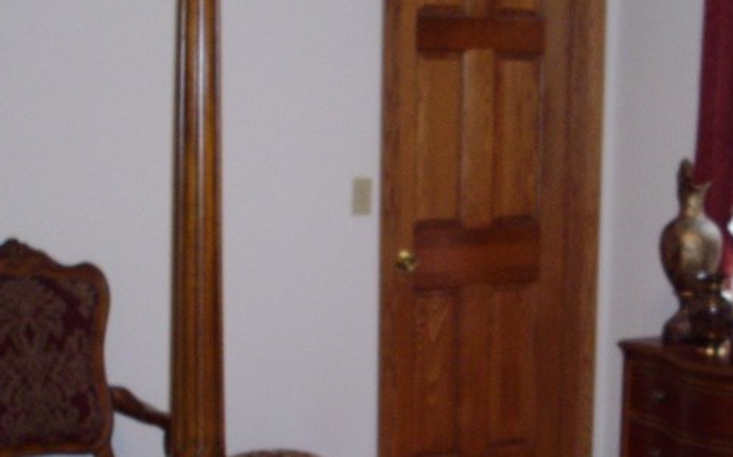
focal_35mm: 83
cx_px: 521
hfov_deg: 24.7
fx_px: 1657
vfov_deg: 15.6
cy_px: 360
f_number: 2.8
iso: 201
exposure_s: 1/50
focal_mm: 6.2
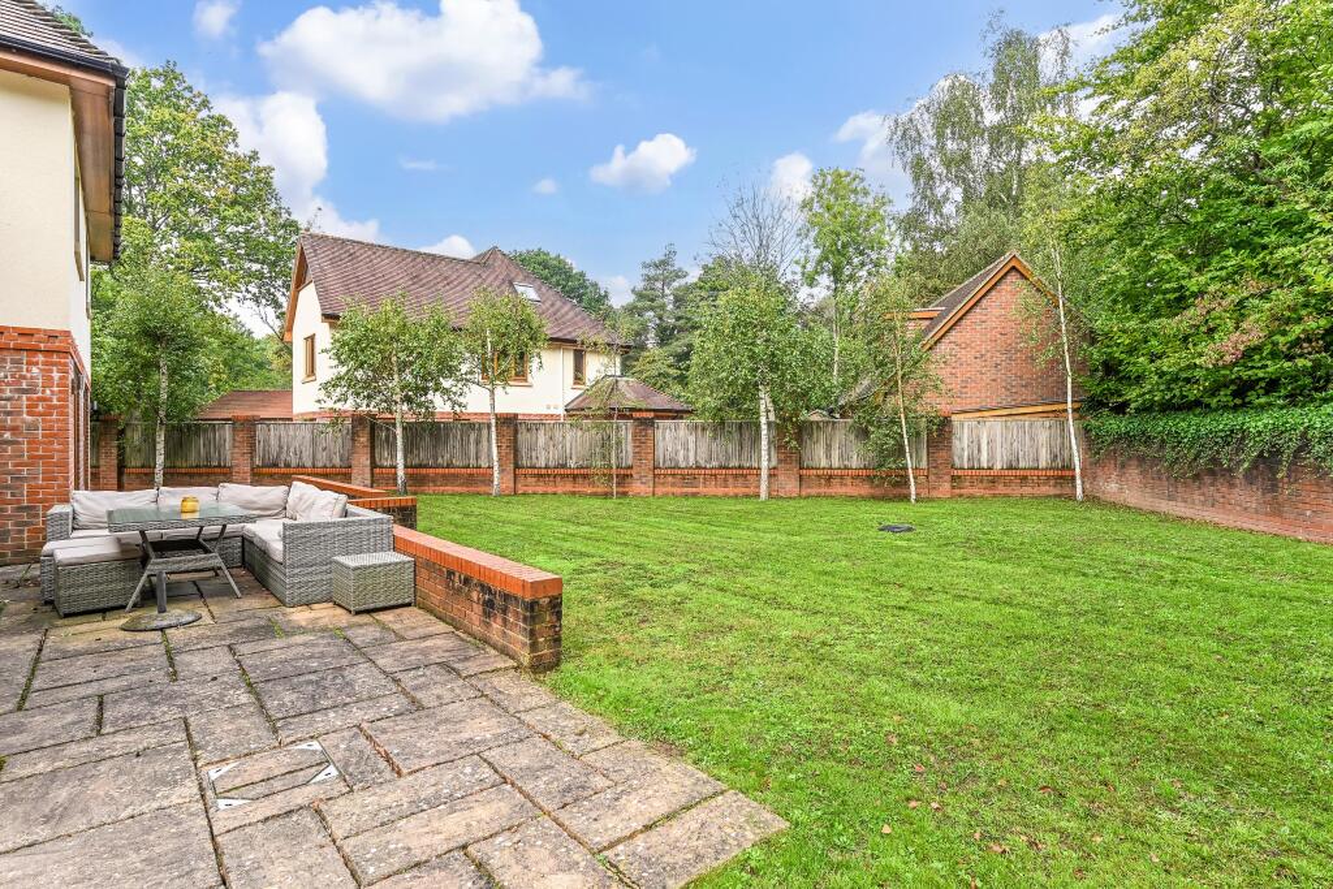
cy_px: 444
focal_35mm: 18
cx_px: 666
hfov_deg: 90.0
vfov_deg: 67.4
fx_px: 667
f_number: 9
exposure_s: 1/60
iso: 250
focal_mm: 18
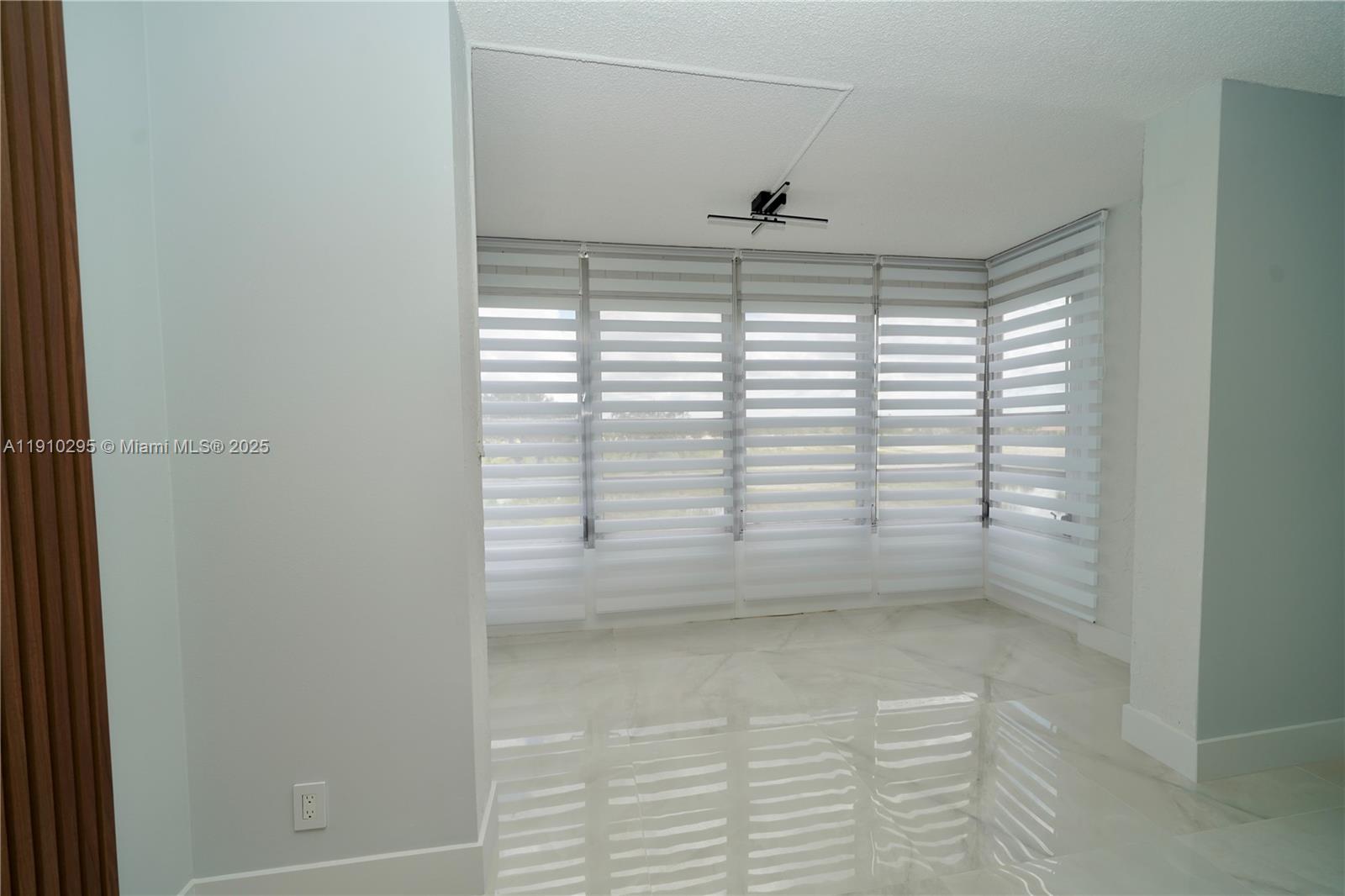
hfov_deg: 104.3
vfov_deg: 81.2
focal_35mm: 14
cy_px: 448
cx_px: 672
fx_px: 523
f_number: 5.6
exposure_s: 1/125
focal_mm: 14
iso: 100
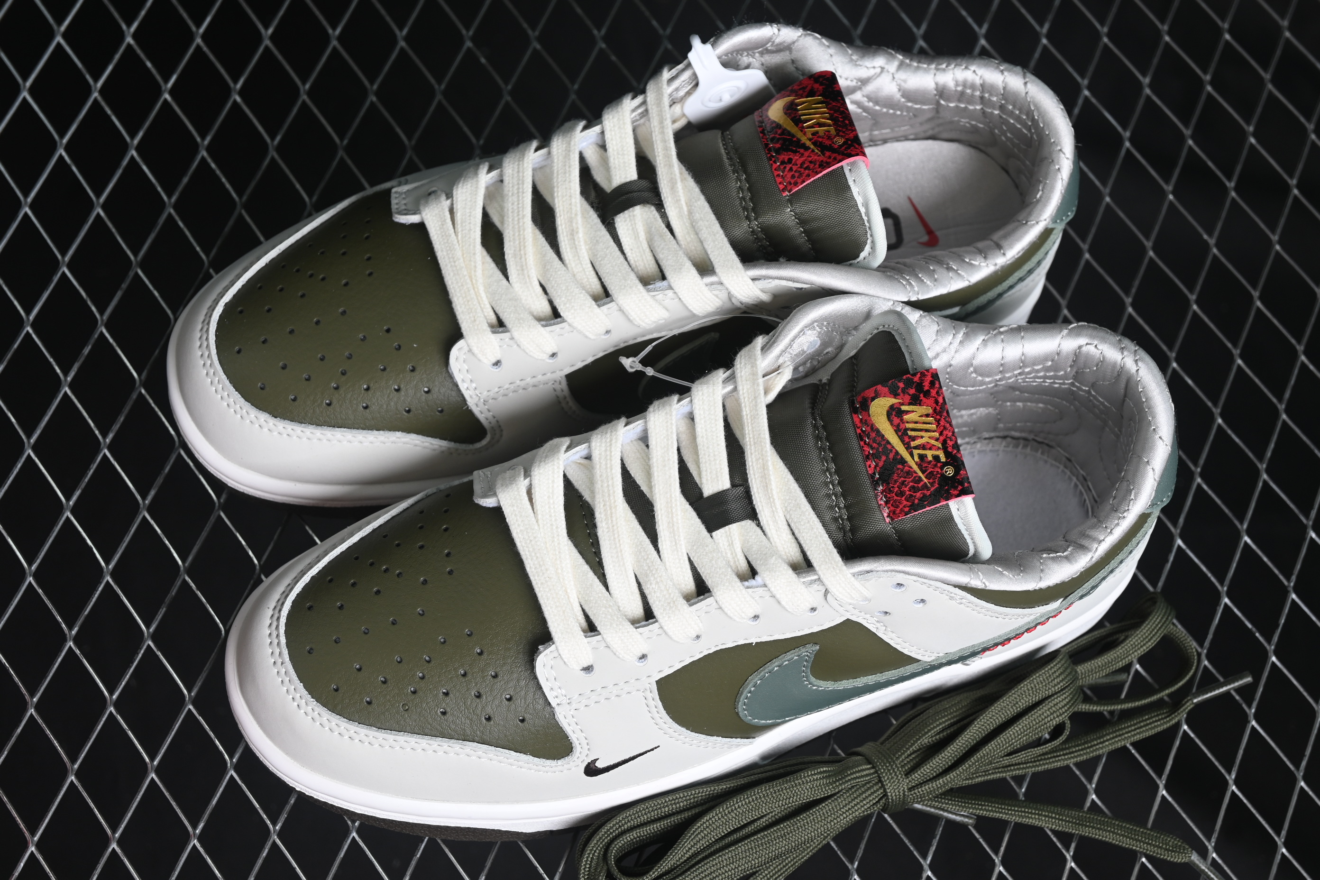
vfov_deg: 18.2
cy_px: 440
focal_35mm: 75
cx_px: 660
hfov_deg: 27.0
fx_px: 2750
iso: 160
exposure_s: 1/50
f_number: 6.3
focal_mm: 50
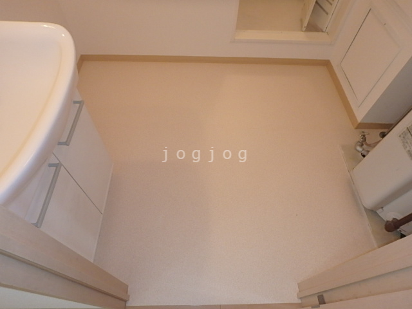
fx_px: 250
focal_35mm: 21
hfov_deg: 79.0
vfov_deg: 63.4
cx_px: 206
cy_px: 154
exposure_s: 1/30
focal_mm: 3.7
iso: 400
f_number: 3.5
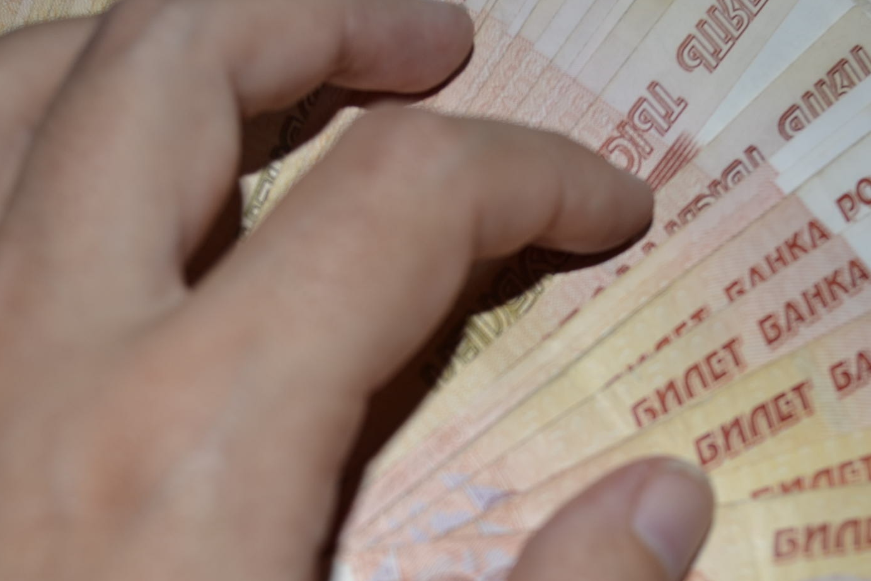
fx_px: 1452
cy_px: 417
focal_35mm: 60
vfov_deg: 22.5
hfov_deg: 33.4
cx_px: 447
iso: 125
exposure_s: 1/60
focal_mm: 24
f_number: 4
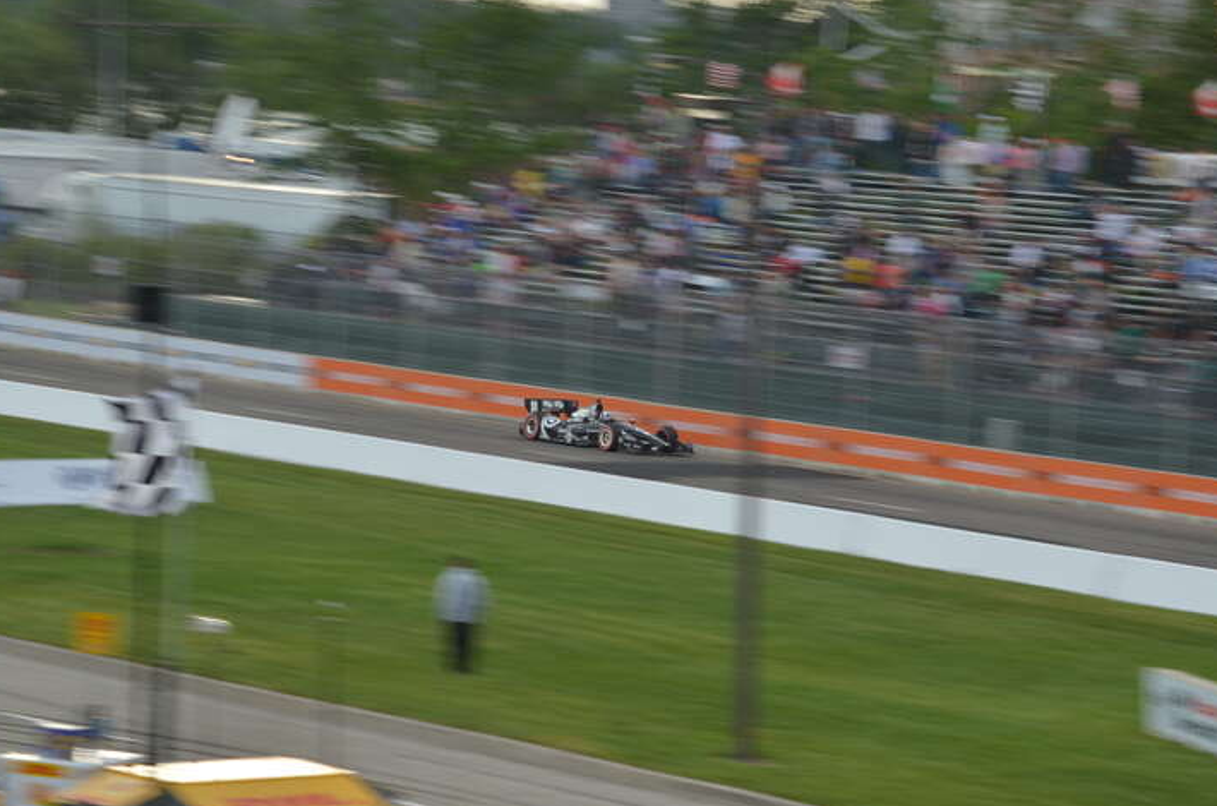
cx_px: 610
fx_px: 5700
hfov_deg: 12.2
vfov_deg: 8.1
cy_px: 436
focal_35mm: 169
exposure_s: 1/60
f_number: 8
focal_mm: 100
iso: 100
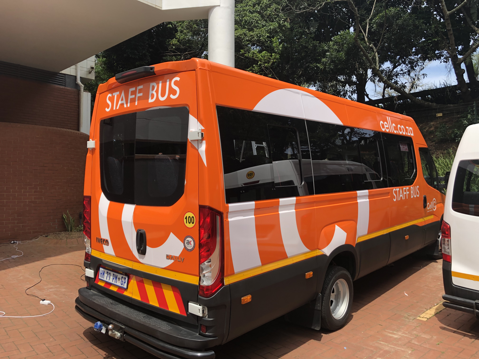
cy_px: 180
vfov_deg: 49.7
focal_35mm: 28
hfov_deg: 63.4
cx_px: 240
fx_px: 387
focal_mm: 4
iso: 20
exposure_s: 1/1066
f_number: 1.8
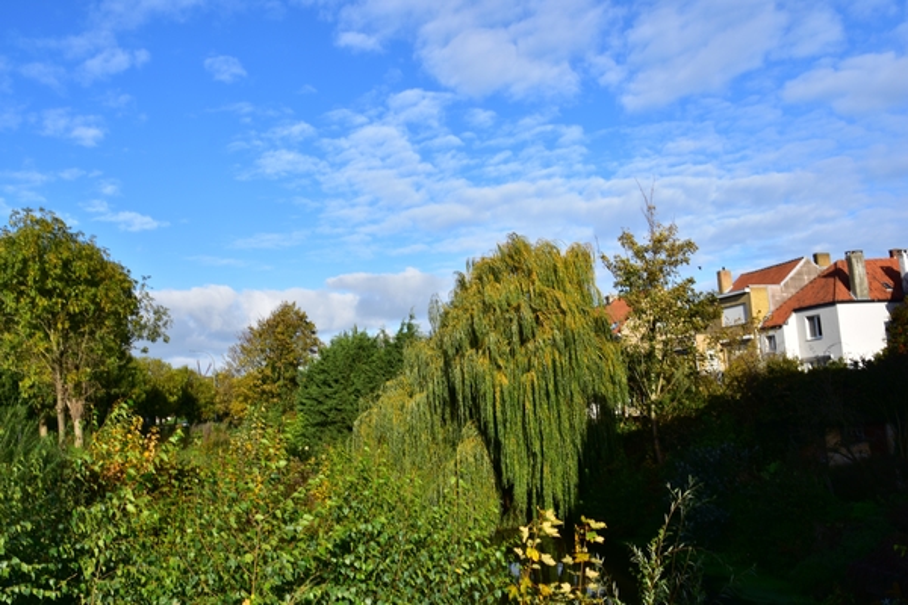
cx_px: 454
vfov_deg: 41.7
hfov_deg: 59.5
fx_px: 794
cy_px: 302
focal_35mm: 32
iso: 100
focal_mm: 21
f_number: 11
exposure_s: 1/125
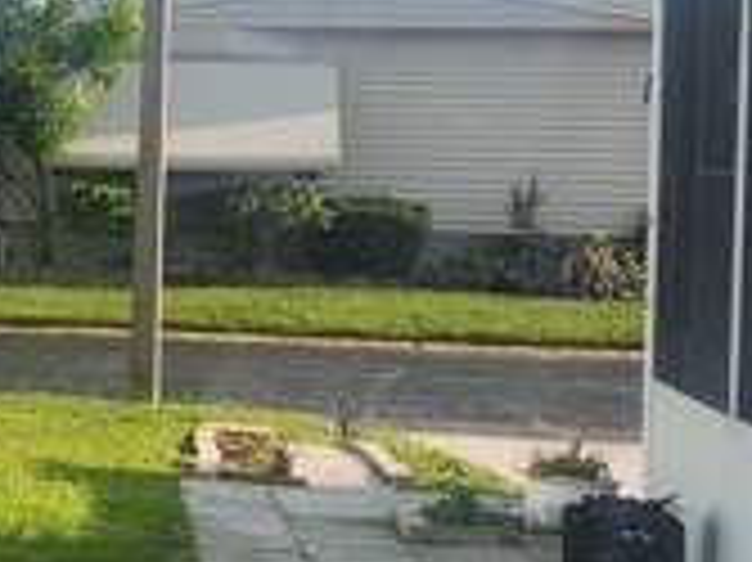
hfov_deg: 15.4
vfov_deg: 13.4
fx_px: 2388
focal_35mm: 110
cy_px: 229
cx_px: -612
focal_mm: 5.4
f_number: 1.8
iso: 20
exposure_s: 1/2352
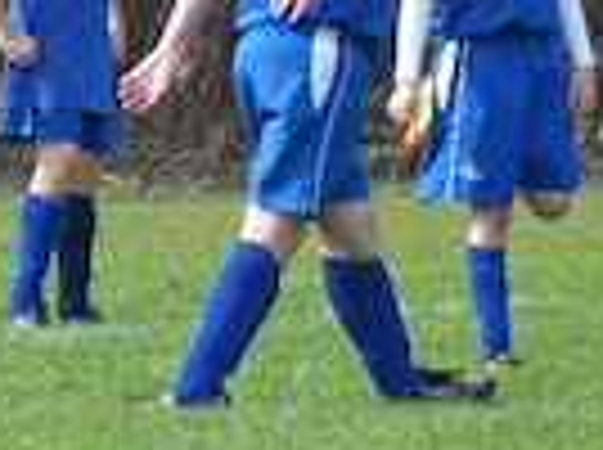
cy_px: 72
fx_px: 18223
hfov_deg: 1.9
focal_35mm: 1048
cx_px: 776
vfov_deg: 1.4
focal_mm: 47.4
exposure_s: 1/500
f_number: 2.8
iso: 250
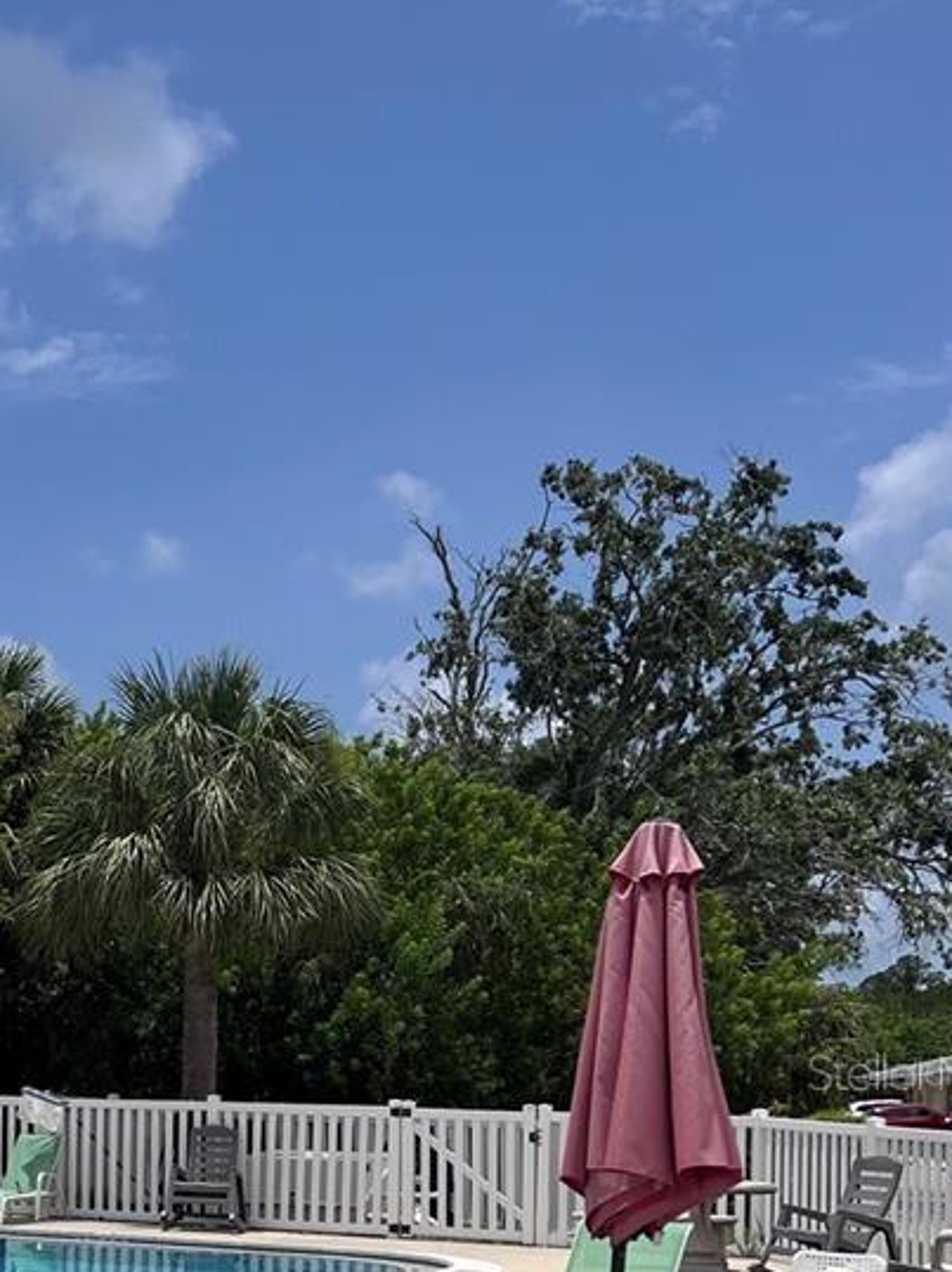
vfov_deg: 32.1
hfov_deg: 23.9
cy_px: 1071
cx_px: -33
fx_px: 2128
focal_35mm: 58
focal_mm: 5.7
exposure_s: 1/10309
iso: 50
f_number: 1.5
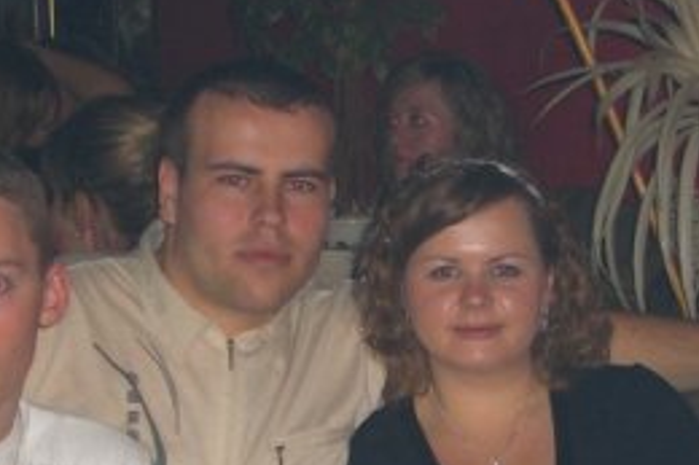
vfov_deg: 9.9
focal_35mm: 137
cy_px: 524
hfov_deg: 15.0
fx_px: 2658
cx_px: 409
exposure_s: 1/60
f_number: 3.6
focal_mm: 11.8
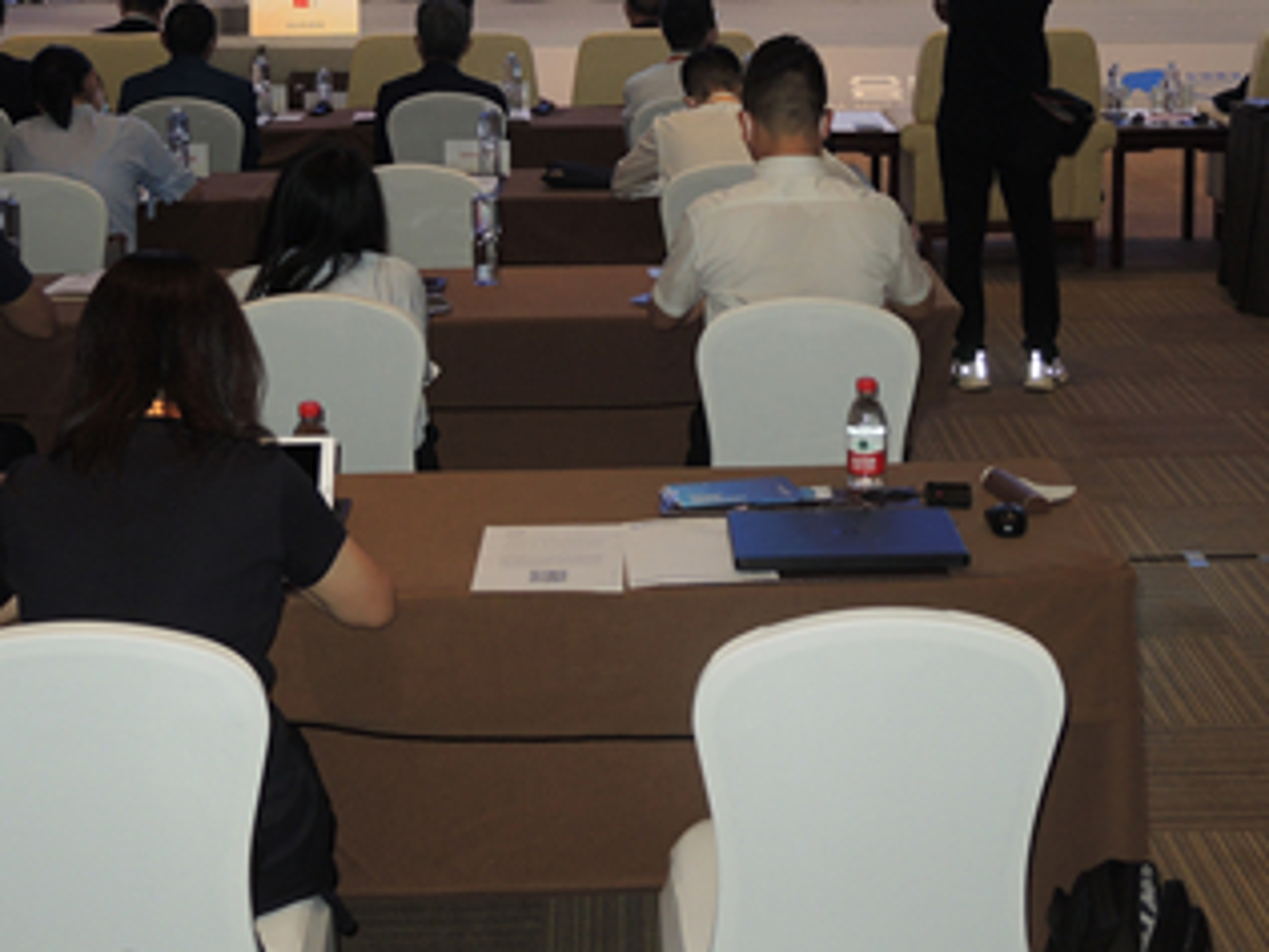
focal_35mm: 57
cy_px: 104
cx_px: 727
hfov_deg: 33.7
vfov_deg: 24.9
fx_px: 2090
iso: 180
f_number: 2
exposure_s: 1/250
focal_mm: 6.5
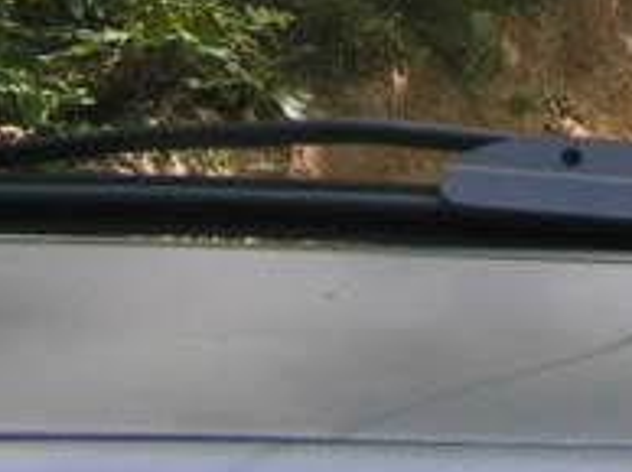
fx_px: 2863
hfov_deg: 12.4
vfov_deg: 8.9
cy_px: -465
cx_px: 723
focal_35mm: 157
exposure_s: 1/60
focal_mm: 5.8
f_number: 5.6
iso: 50
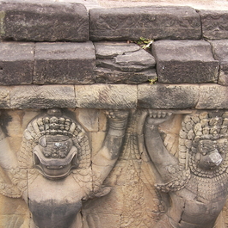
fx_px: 477
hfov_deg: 26.9
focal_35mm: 64
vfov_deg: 26.8
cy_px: 139
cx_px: 102
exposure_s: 1/100
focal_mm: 6.7
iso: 50
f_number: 3.2
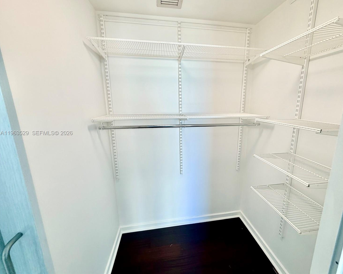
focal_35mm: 15
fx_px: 152
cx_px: 187
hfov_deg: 96.5
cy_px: 133
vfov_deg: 84.0
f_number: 2.2
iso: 80
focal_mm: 2.22
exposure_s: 1/120
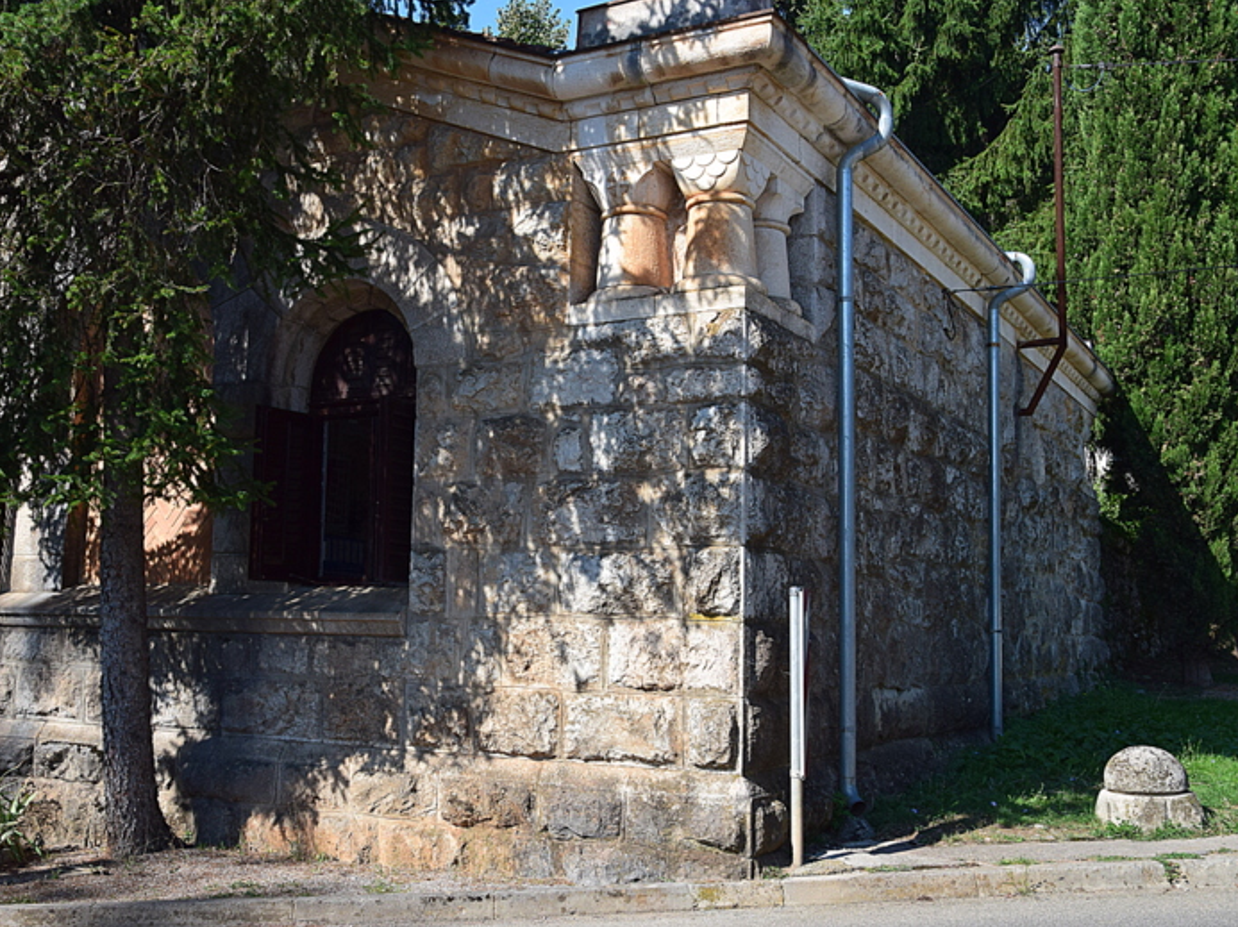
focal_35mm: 40
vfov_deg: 35.9
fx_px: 1430
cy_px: 454
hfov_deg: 46.8
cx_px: 561
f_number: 10
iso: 400
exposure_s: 1/200
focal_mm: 24
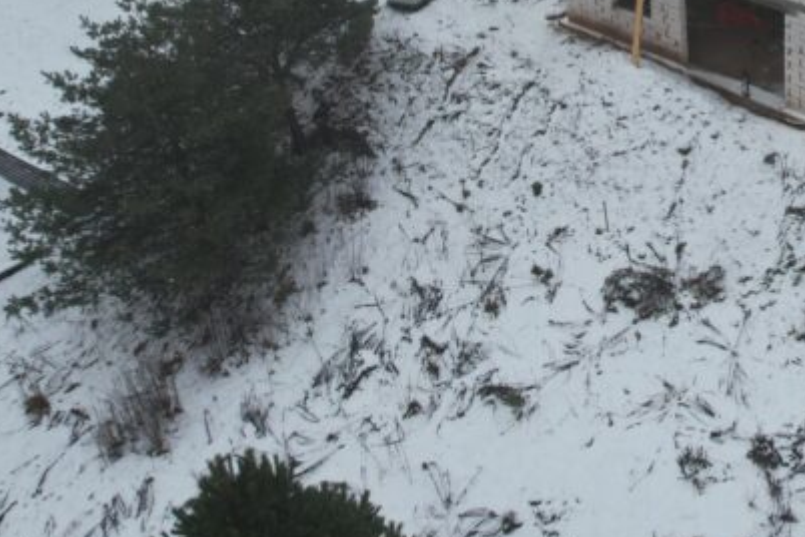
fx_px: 1252
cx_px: 787
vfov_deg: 22.7
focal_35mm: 56
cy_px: -65
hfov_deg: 33.0
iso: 100
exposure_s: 1/180
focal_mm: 8.38
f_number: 2.8
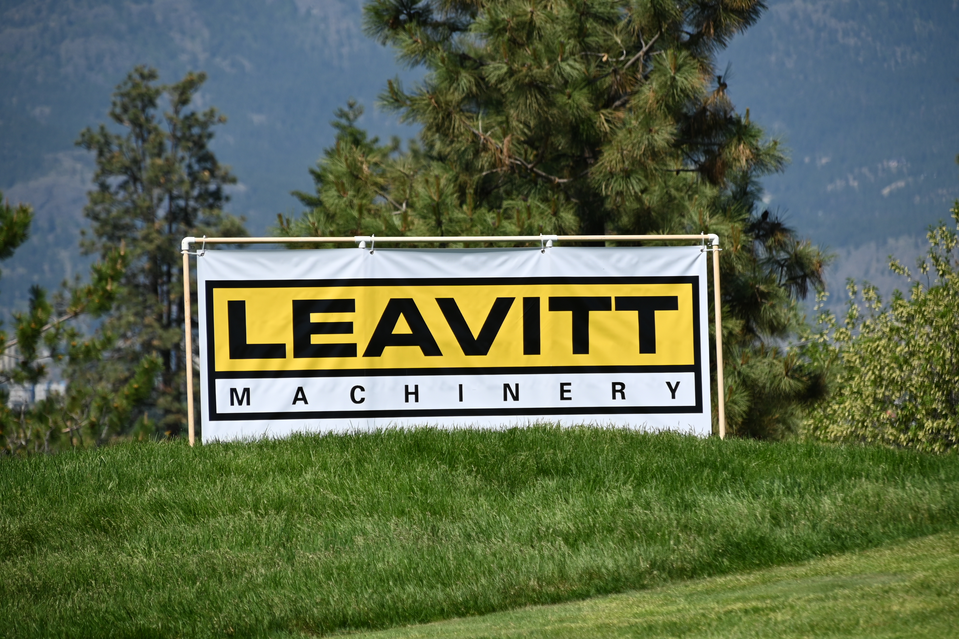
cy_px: 320
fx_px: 7991
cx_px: 480
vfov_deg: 4.6
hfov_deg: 6.9
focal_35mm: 300
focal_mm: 200
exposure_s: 1/1000
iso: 160
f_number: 6.3
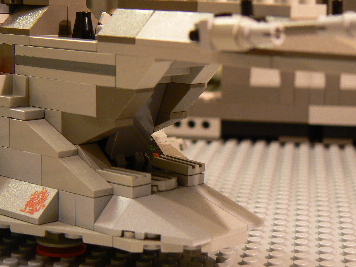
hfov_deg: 22.0
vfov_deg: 16.6
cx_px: 178
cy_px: 134
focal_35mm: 89
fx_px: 915
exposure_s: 1/10
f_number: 3.2
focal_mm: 14.9
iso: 100
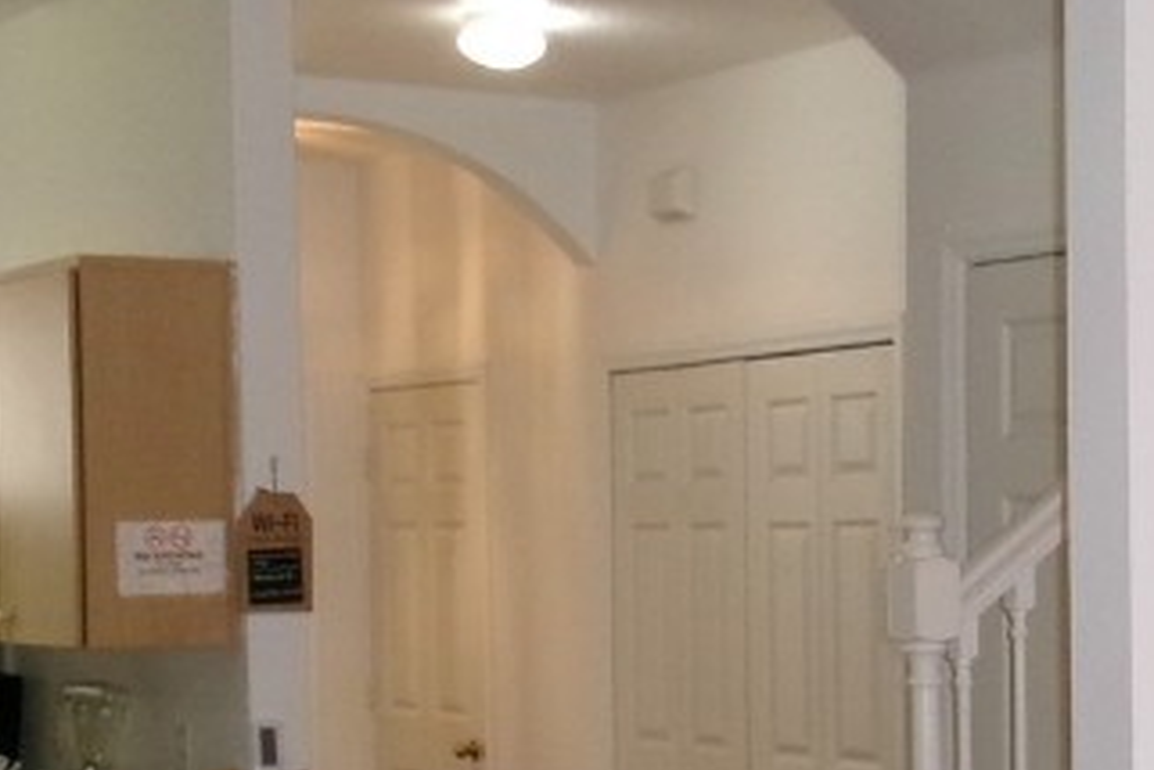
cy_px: 597
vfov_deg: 14.6
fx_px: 2981
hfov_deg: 21.3
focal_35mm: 93
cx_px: 1089
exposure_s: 1/34
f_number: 3.9
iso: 400
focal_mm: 5.1
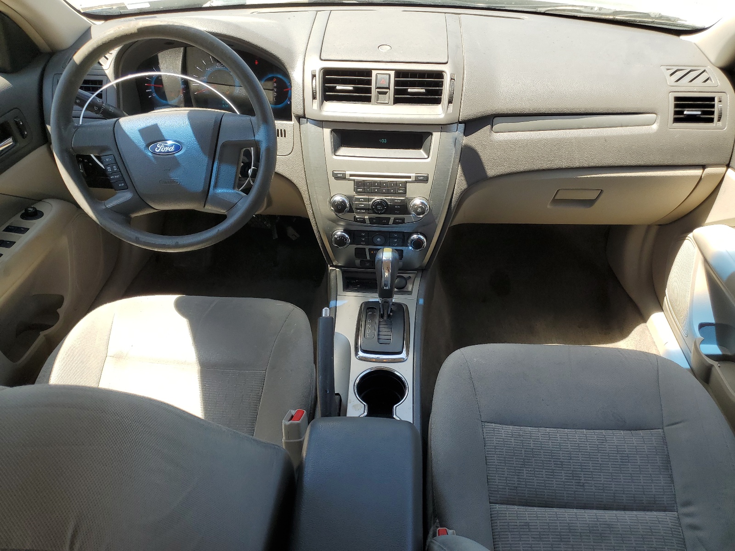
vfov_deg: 53.1
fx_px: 552
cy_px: 276
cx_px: 368
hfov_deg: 67.3
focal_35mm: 26
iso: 50
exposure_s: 1/435
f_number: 1.5
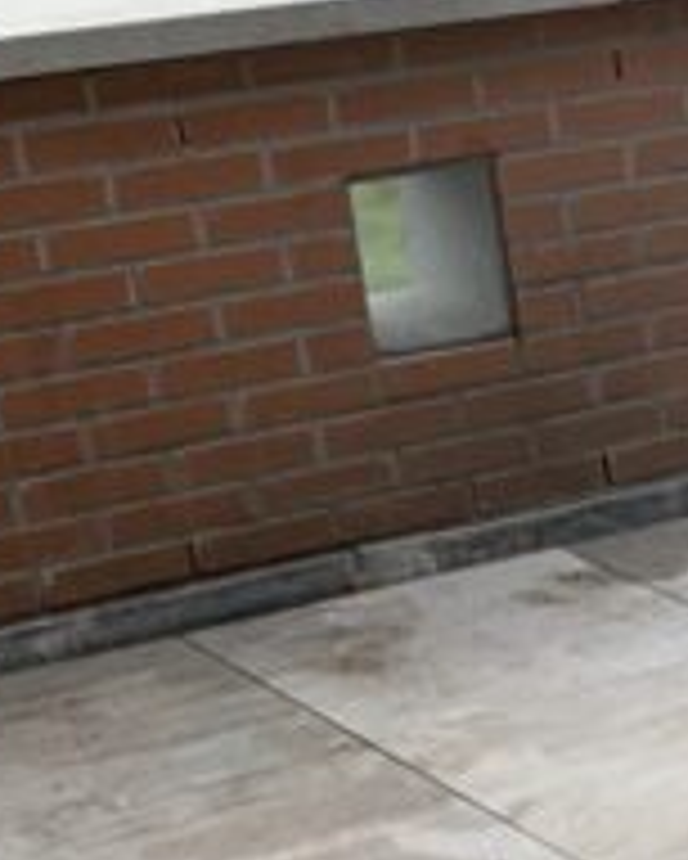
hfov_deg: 10.2
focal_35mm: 136
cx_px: 1515
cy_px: 1490
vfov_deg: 13.0
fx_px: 3459
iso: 25
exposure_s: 1/448
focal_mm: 4.25
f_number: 1.8
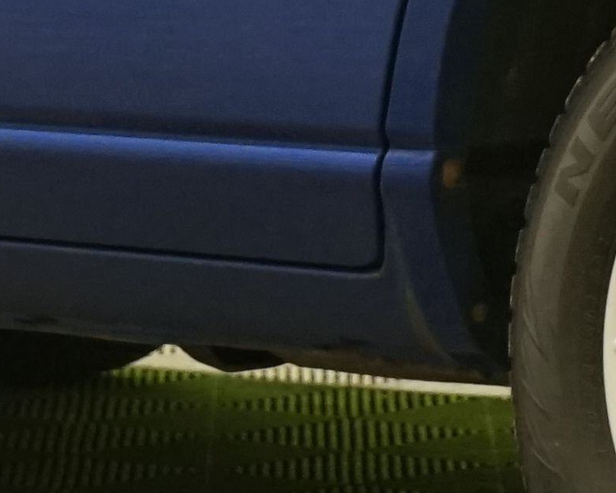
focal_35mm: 492
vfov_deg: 3.1
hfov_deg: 3.9
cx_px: 597
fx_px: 8970
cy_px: -346
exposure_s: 1/50
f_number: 5.6
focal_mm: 69
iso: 2000
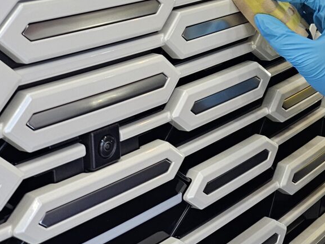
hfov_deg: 25.3
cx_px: 198
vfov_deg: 17.9
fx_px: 723
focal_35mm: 77
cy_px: -73
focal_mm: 6.3
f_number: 1.7
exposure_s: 1/180
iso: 80
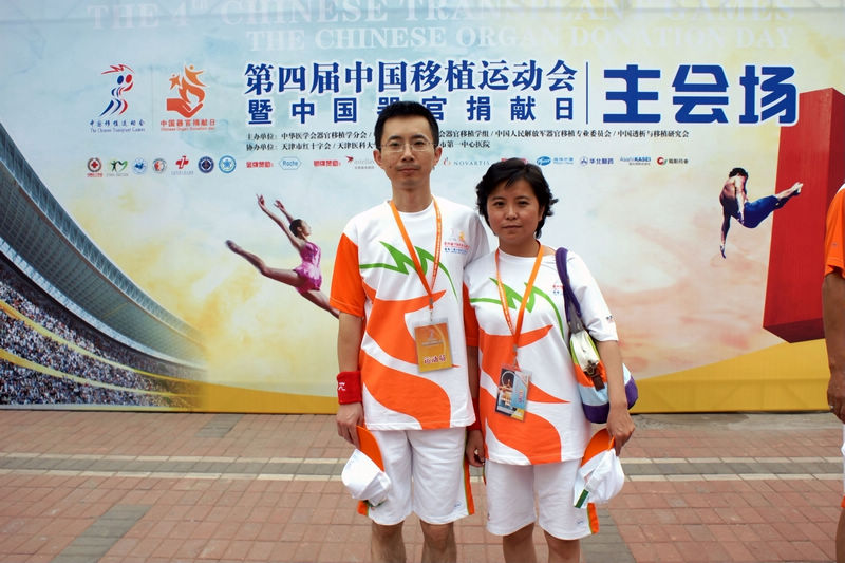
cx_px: 422
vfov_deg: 40.0
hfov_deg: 57.2
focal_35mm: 33
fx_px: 774
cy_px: 282
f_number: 5.6
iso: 200
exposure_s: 1/640
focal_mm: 22
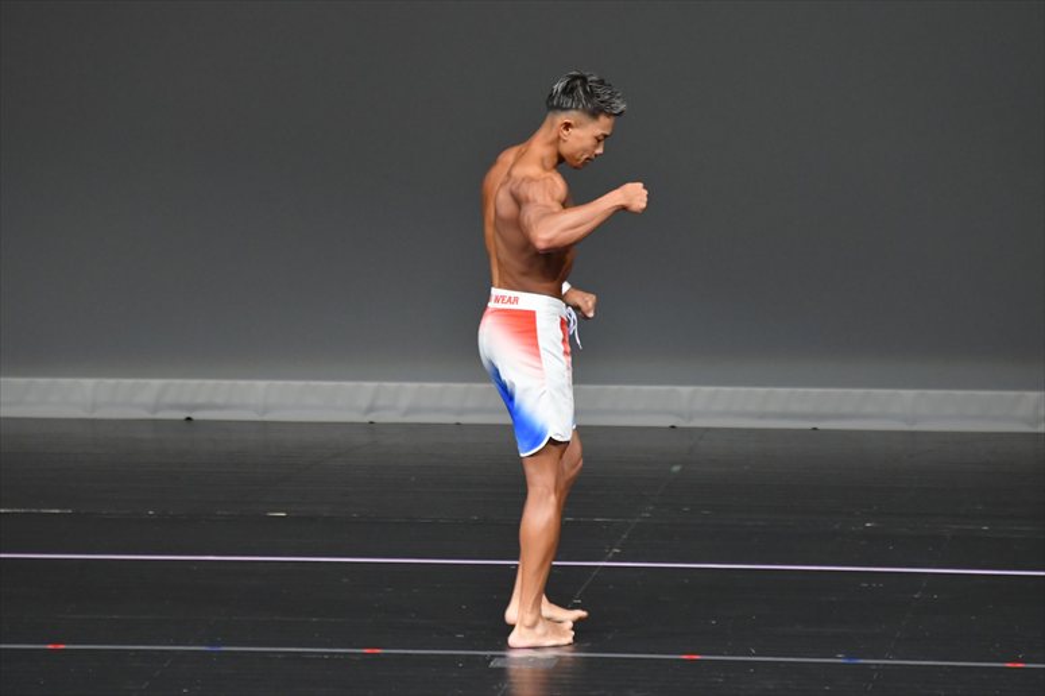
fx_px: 10010
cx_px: 522
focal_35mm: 345
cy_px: 348
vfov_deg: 4.0
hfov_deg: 6.0
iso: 4000
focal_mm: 230
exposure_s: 1/400
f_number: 5.6
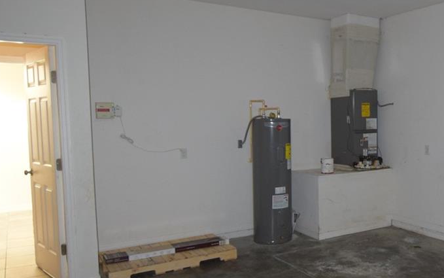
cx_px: 367
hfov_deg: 50.1
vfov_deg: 35.4
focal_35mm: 36
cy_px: 145
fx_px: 436
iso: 800
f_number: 3.5
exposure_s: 1/60
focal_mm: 10
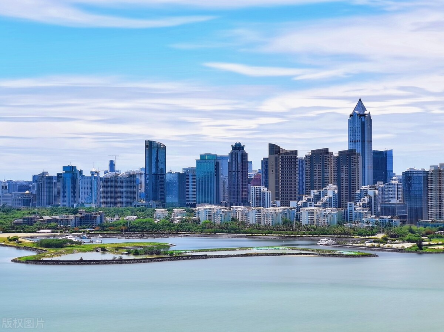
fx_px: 1038
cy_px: 166
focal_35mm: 81
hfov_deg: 24.1
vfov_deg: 18.2
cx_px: 222
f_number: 2.4
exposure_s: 80.3
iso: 50
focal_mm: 7.48
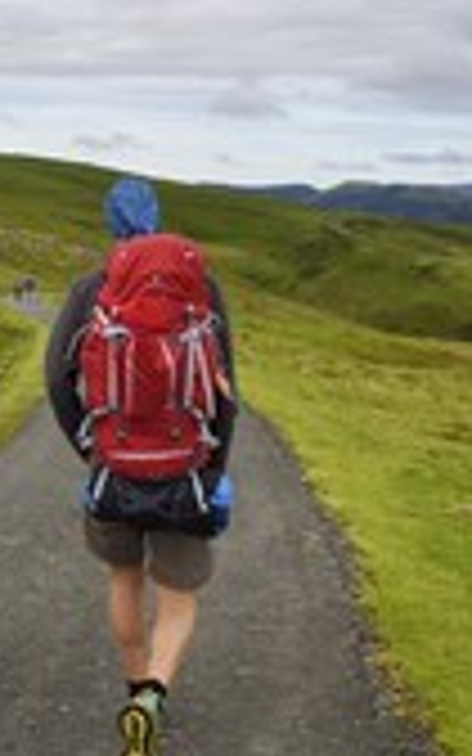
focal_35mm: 61
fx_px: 1255
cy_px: 414
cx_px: 130
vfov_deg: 33.5
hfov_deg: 21.2
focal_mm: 24
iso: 200
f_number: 8
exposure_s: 1/400
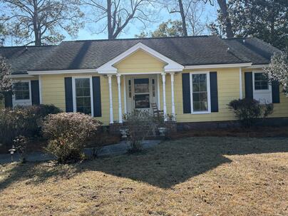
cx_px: 144
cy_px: 108
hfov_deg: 67.3
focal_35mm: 26
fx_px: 216
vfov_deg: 53.1
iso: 64
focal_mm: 5.96
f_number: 1.6
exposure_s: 1/1364
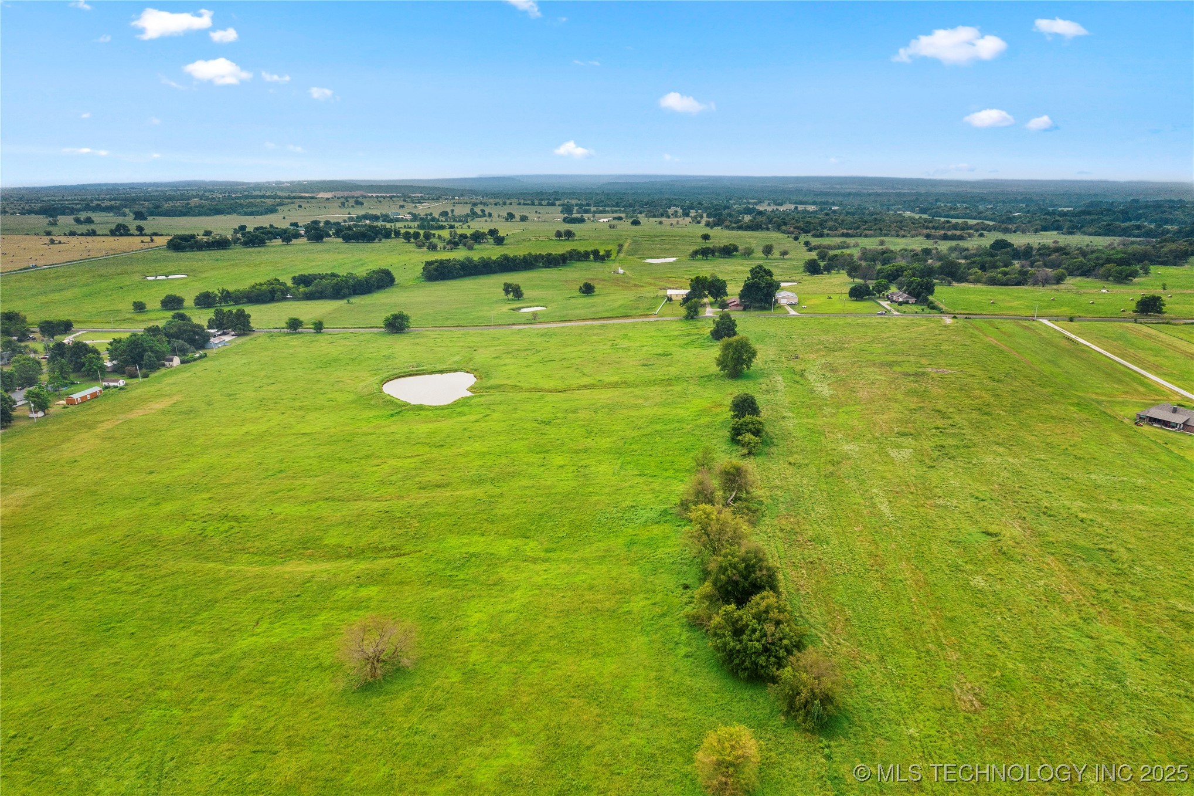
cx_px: 597
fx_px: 729
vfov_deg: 57.2
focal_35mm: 22
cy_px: 398
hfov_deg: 78.6
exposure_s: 1/1000
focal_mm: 8.38
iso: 100
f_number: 2.8
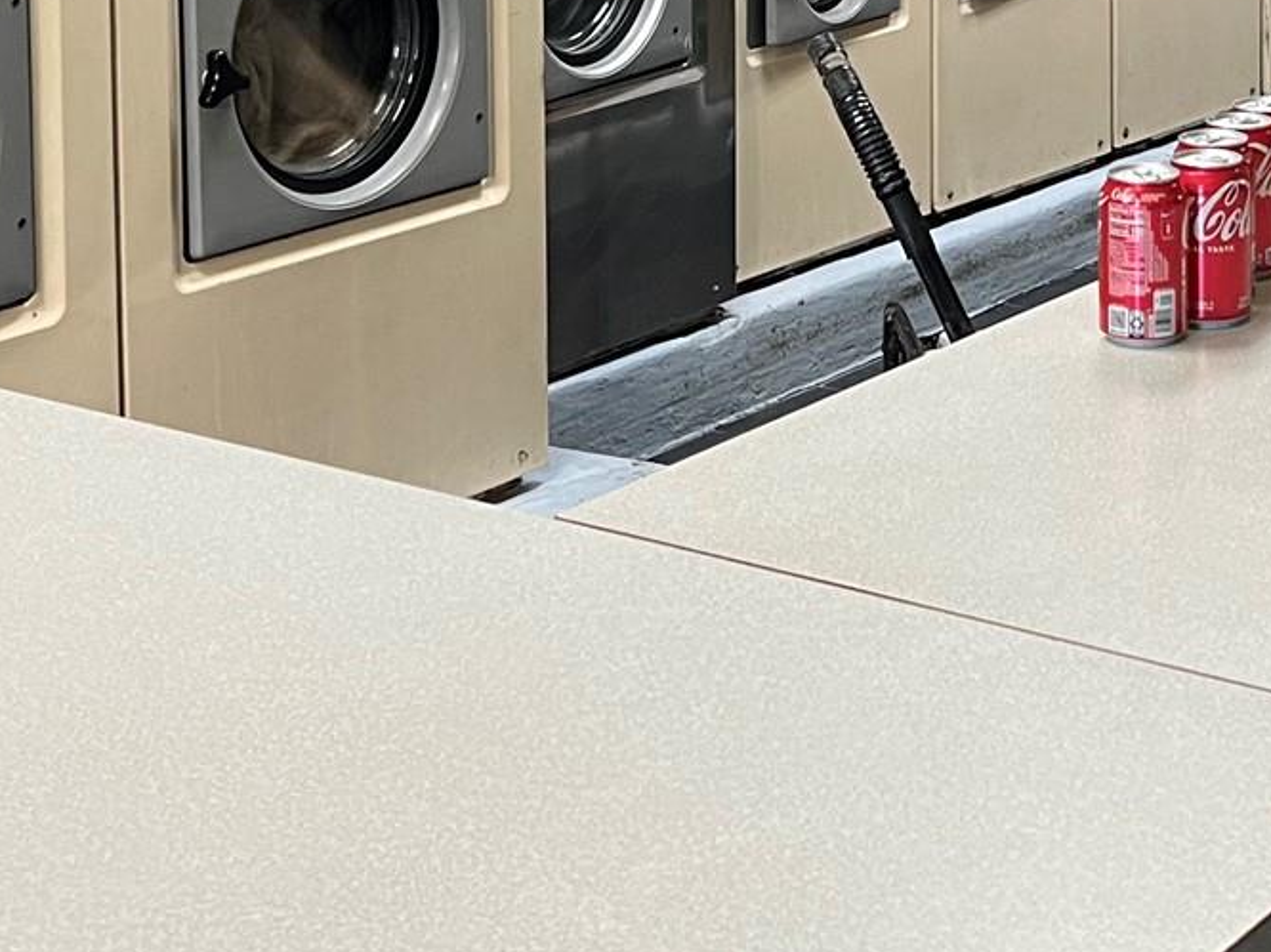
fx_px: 2936
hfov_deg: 24.0
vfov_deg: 17.3
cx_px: 1021
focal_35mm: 80
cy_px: -273
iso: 125
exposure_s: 1/60
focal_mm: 5.7
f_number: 1.5
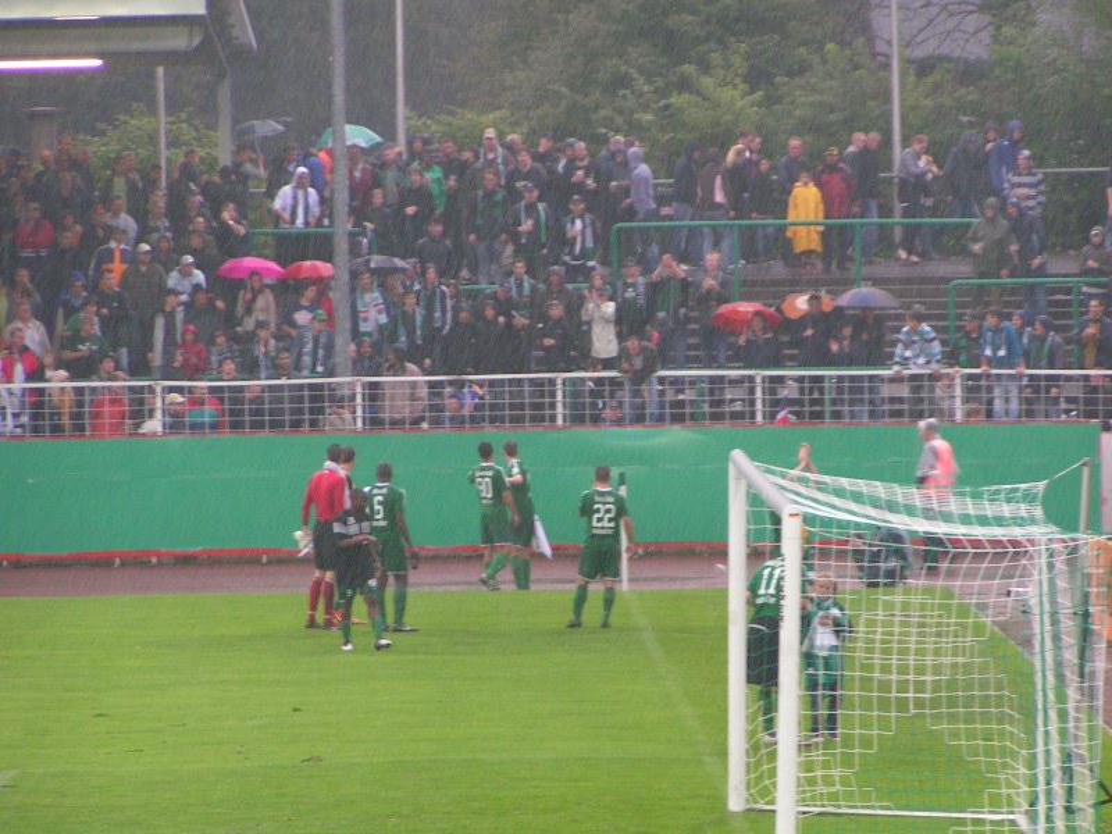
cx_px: 556
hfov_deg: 8.8
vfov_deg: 6.6
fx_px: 7260
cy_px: 417
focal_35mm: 226
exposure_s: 1/80
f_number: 3.5
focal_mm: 34.5
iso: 200
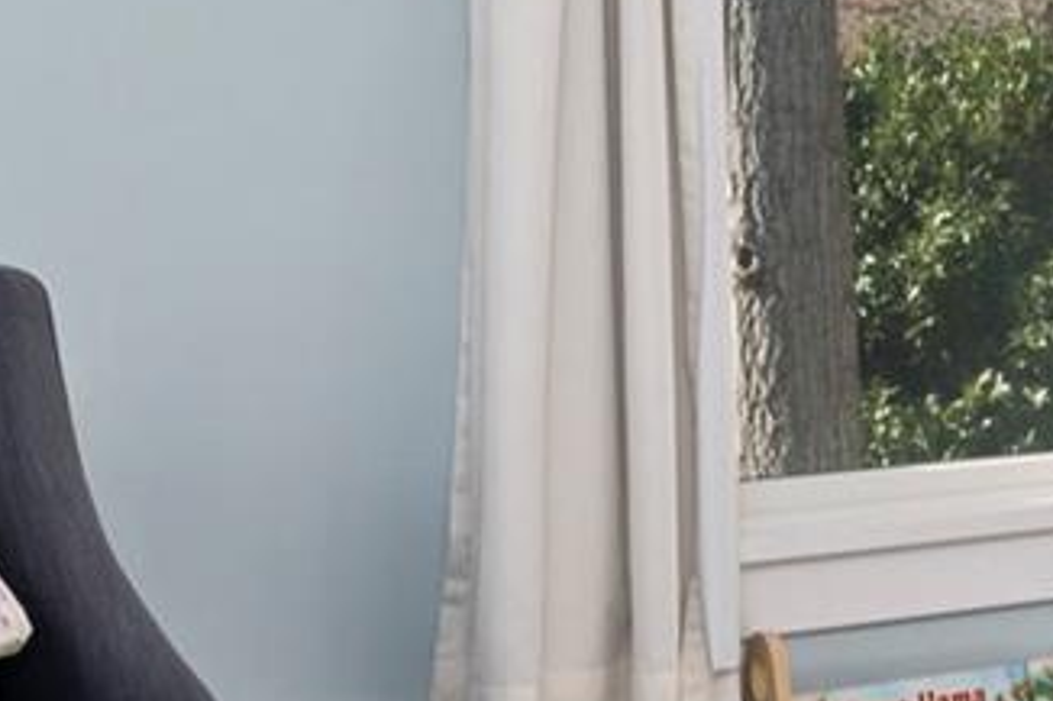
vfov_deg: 15.4
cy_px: 139
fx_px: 2573
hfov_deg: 18.5
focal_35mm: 88
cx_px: 1851
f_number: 7.1
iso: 320
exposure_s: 1/10
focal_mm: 14
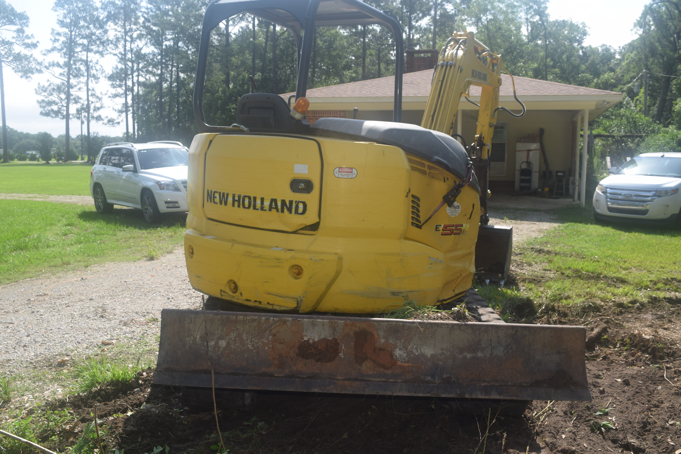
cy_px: 227
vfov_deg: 38.4
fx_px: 653
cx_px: 340
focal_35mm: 34
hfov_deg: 55.1
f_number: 9
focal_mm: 23
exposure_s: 1/200
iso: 100
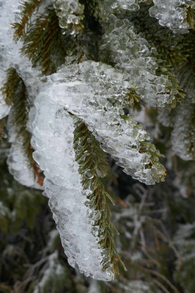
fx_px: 252
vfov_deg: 60.3
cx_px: 98
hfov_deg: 42.3
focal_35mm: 31
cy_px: 146
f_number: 3.2
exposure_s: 1/320
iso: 125
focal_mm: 11.3
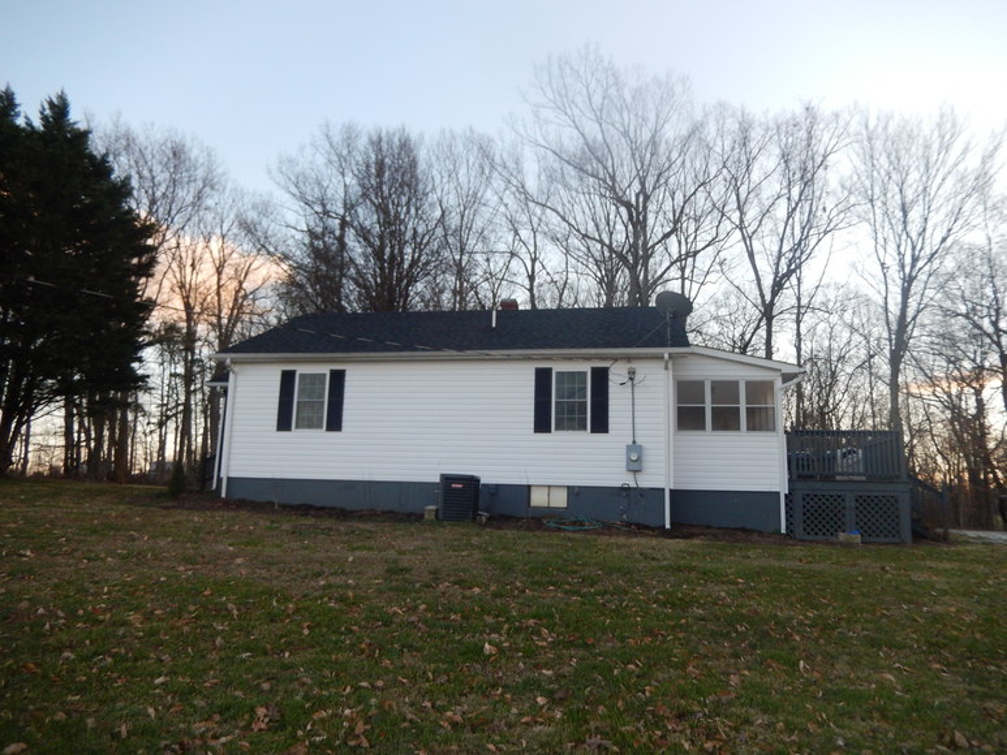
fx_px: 727
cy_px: 378
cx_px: 504
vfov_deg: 54.9
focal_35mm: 25
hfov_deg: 69.4
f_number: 3.4
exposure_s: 1/250
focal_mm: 4.5
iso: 280
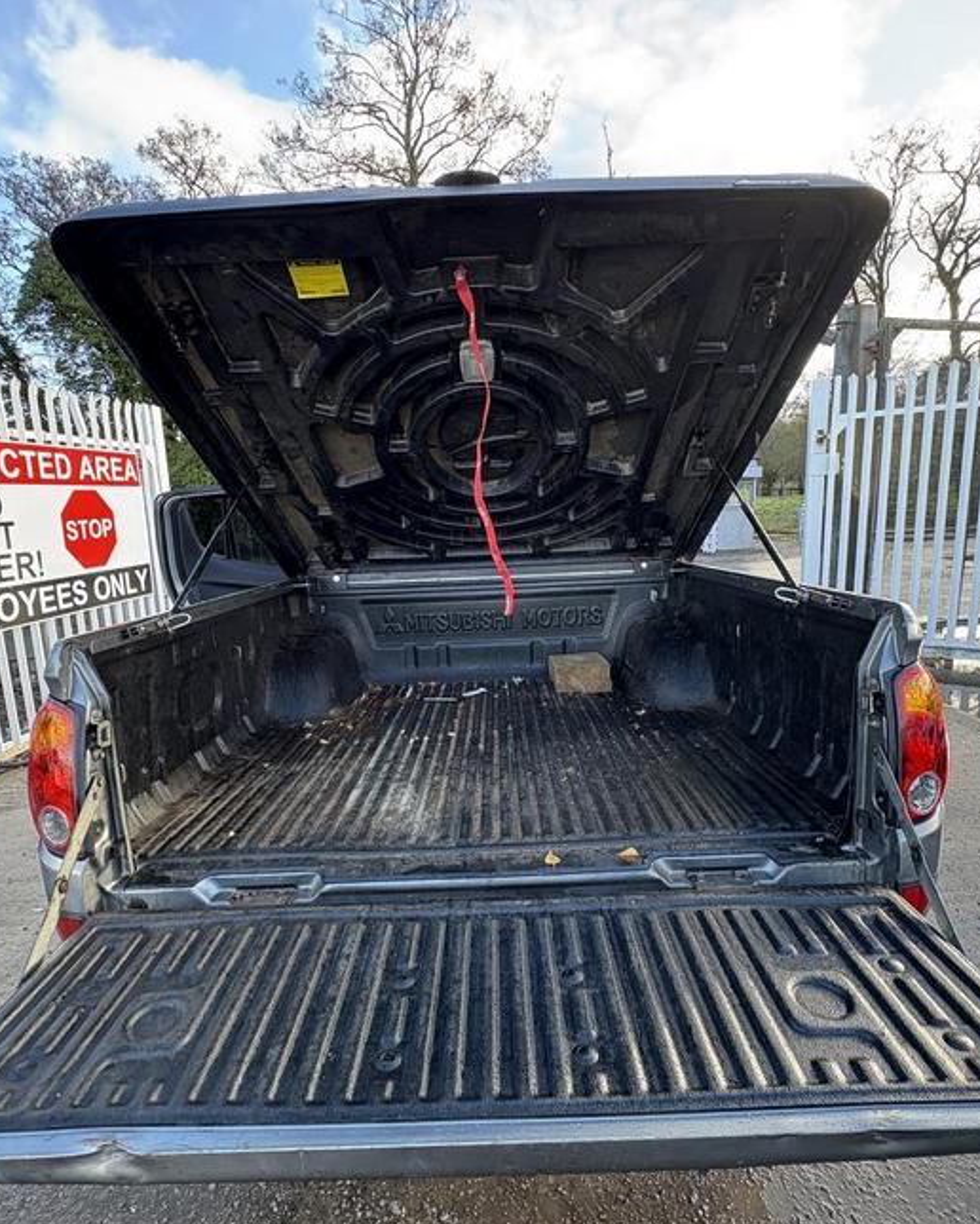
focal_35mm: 19
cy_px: 637
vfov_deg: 83.2
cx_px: 492
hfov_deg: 70.9
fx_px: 688
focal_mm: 2.22
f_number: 2.2
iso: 80
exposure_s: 1/99
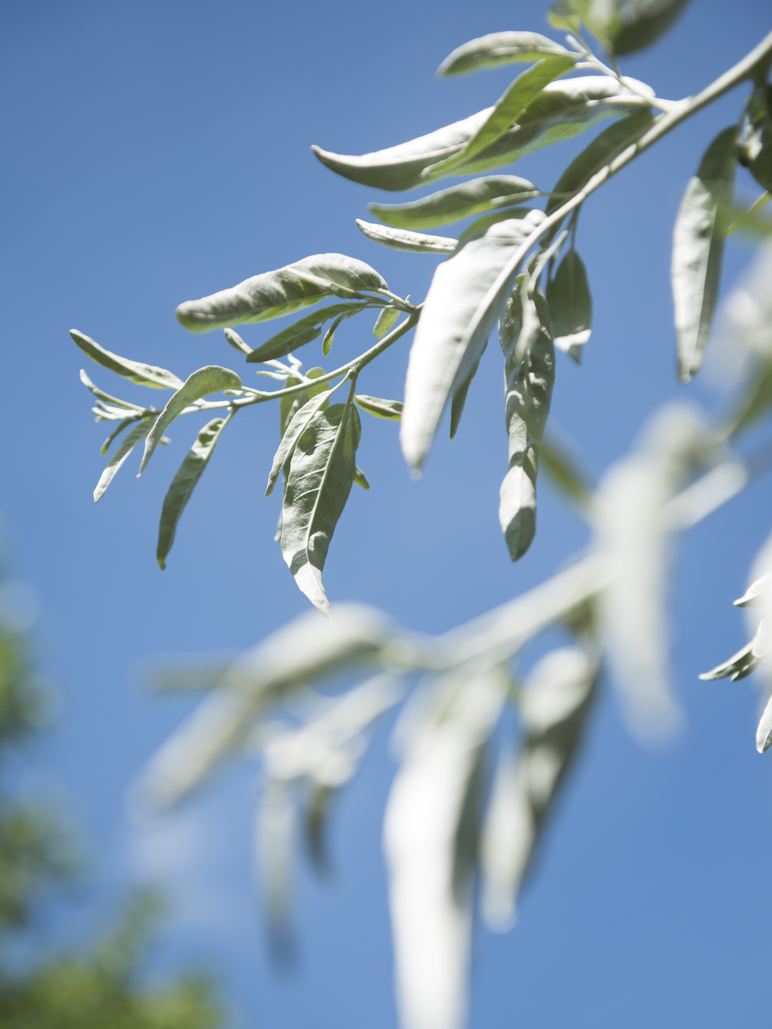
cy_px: 531
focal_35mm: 65
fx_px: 1933
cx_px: 386
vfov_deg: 29.8
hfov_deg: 22.6
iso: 100
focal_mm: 60
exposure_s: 1/800
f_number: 4
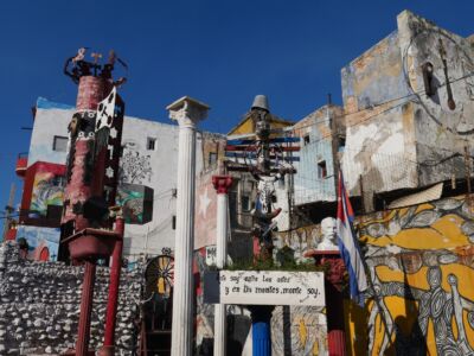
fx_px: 438
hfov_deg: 56.8
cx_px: 237
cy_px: 178
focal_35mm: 32
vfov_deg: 44.2
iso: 200
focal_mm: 16
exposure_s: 1/1000
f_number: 8
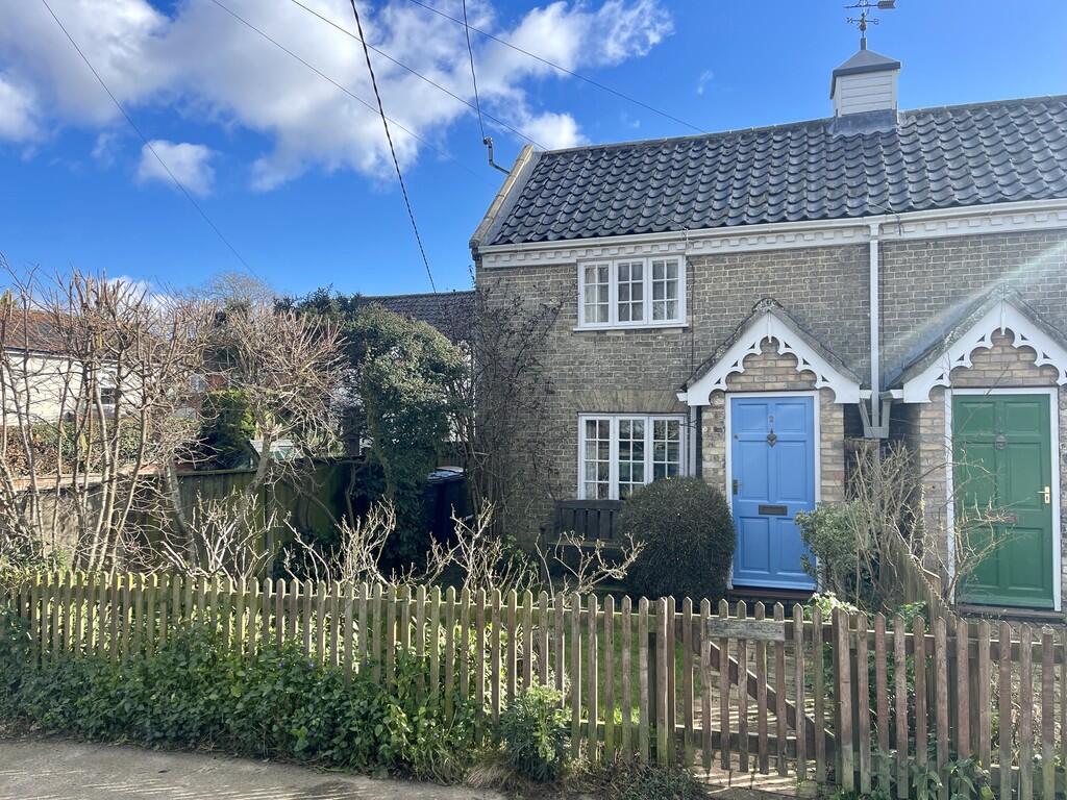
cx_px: 534
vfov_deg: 54.9
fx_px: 771
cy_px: 400
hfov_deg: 69.4
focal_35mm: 25
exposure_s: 1/1475
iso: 32
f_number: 1.6
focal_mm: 5.1
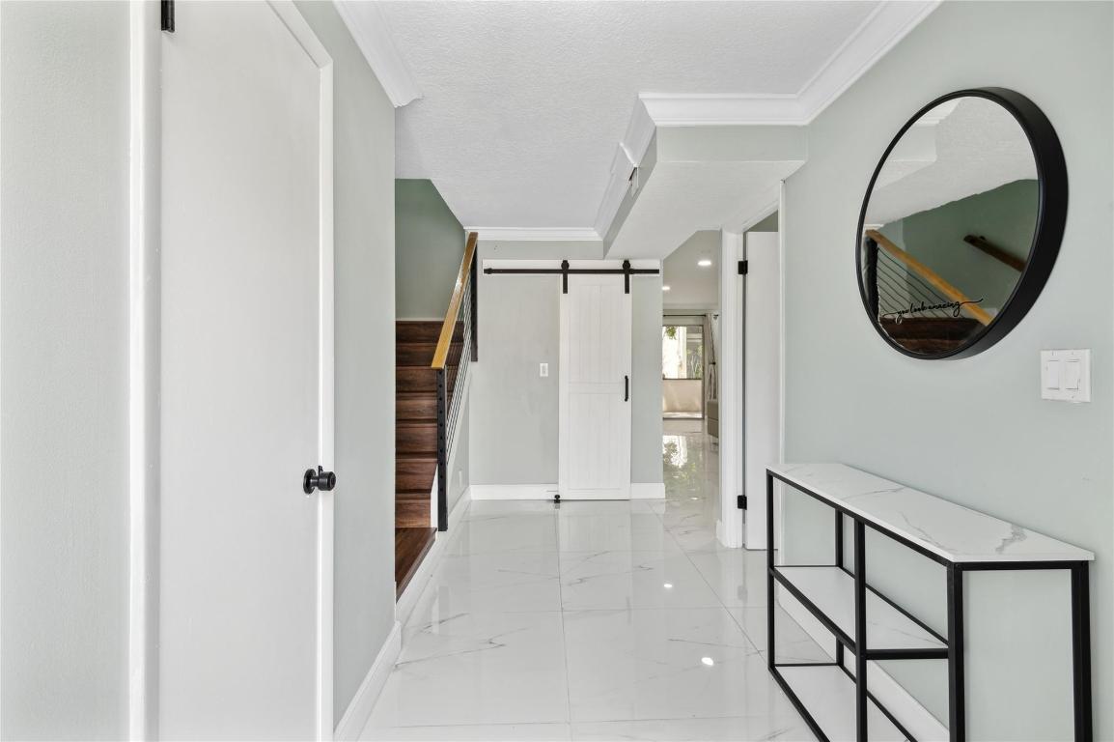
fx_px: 526
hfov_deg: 93.3
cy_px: 371
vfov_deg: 70.4
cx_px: 557
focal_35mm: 17
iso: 250
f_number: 8
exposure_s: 1/25
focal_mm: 17
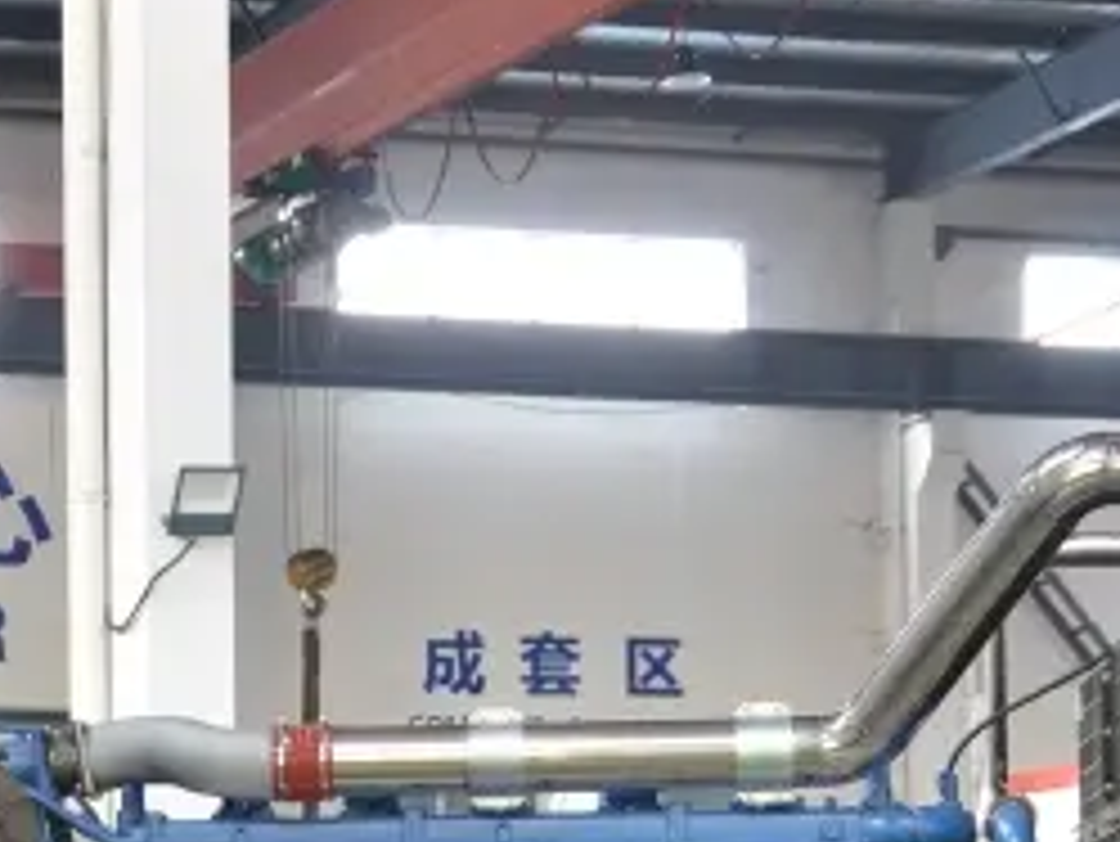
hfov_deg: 13.2
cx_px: 117
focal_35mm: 148
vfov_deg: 9.9
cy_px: 914
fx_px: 4791
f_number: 4.2
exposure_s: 1/4
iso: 100
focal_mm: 32
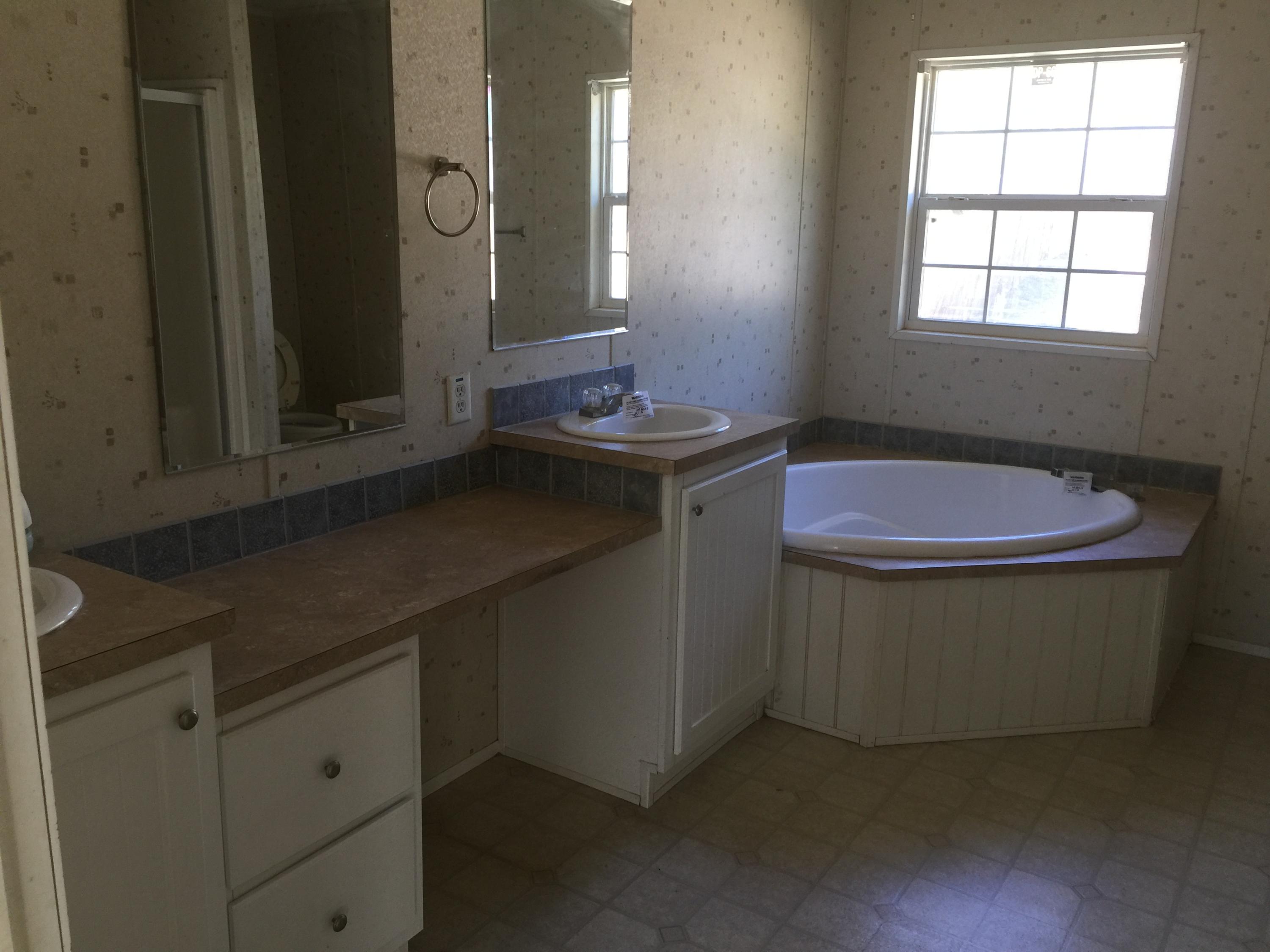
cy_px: 476
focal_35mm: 29
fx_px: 1064
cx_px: 635
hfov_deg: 61.7
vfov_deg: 48.2
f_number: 2.2
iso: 50
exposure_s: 1/30
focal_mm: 4.15
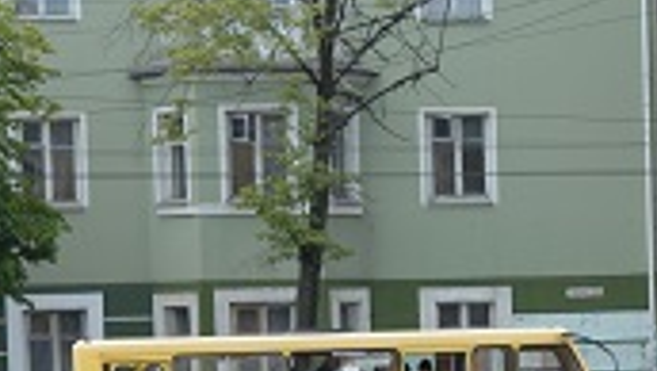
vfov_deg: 5.5
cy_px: 679
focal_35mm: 217
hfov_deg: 9.7
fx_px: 3783
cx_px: 917
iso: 100
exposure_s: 1/200
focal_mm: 34
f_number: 7.1
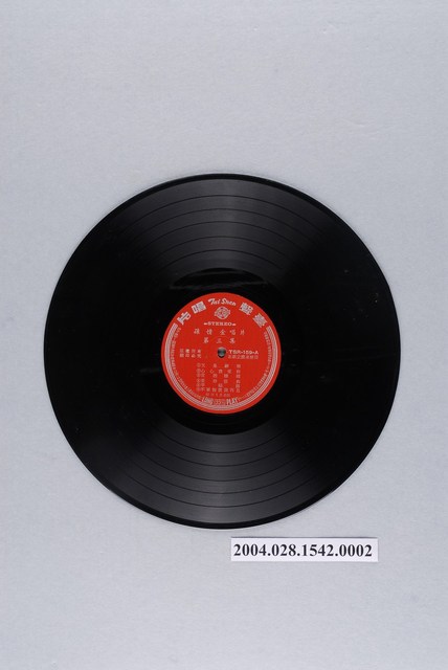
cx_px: 224
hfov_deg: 22.7
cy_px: 335
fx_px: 1117
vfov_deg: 33.4
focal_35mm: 60
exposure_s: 1/40
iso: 200
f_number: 11
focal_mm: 40
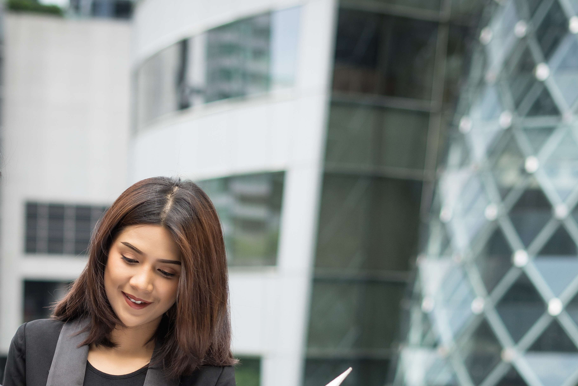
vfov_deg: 13.4
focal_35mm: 101
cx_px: 147
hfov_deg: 20.1
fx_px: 1622
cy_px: 346
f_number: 2.2
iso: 200
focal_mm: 50
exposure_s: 1/1250
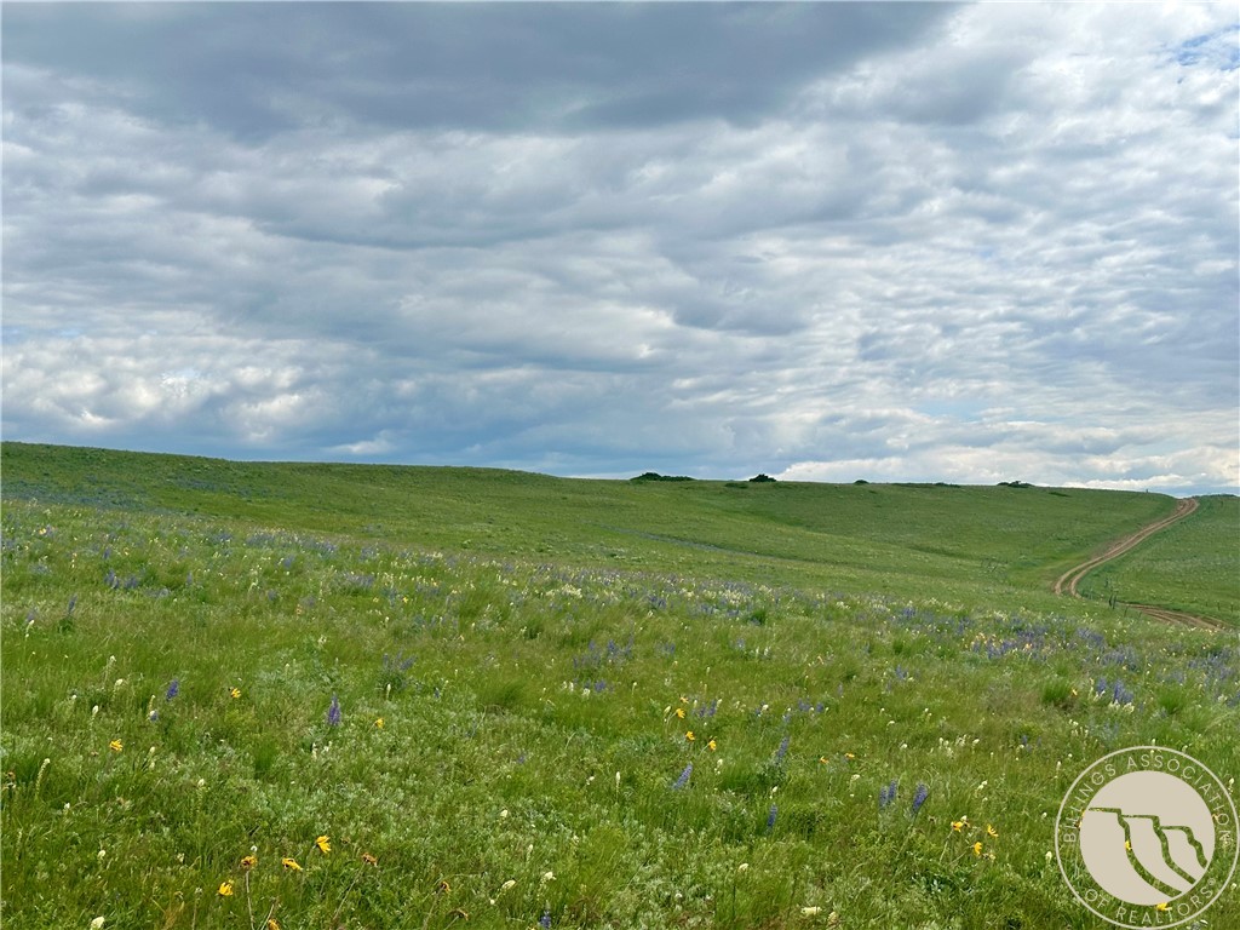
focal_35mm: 48
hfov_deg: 39.7
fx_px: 1719
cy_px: 465
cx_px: 620
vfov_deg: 30.3
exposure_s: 1/6211
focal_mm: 6.86
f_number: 1.78
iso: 64
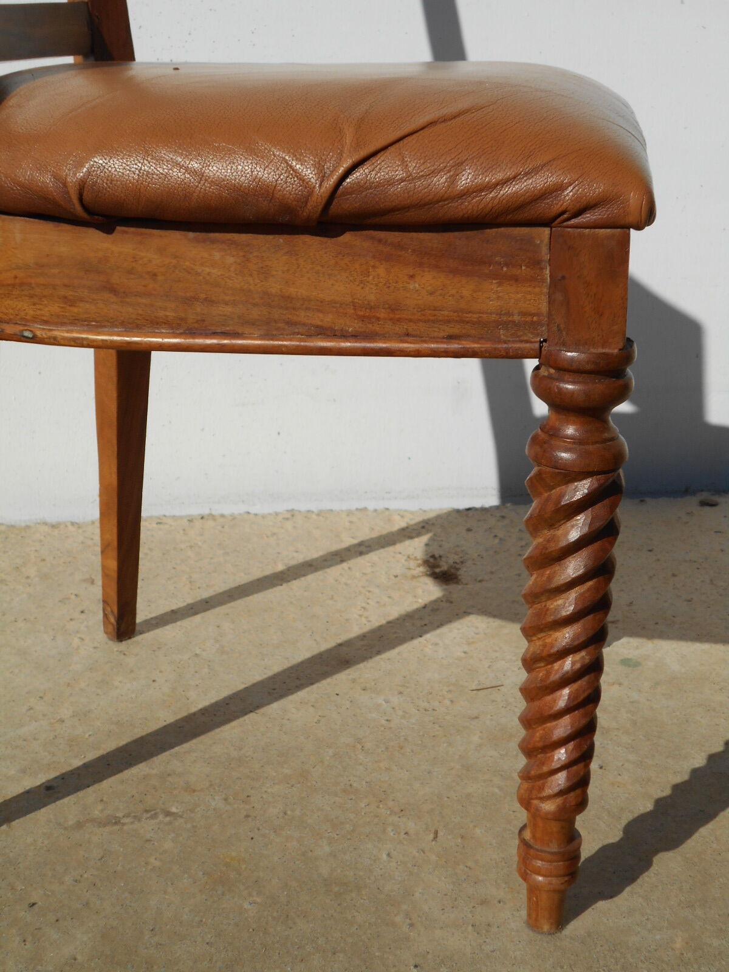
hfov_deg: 29.1
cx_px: 364
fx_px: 1404
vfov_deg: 38.2
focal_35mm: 50
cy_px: 486
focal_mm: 8.8
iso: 80
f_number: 4.5
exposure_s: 1/1250
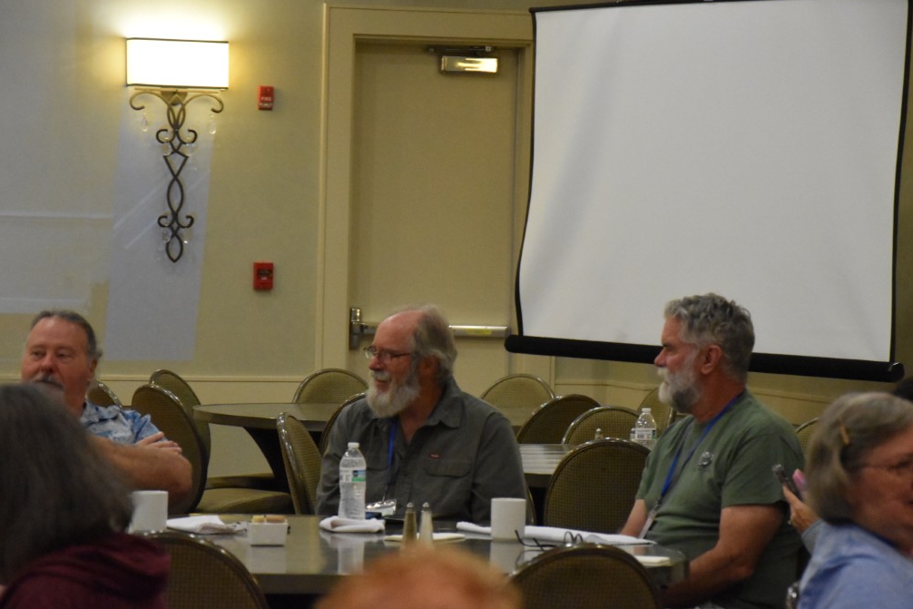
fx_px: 4007
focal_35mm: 158
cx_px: 437
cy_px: 295
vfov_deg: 8.7
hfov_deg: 13.0
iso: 6400
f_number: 5.6
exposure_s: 1/125
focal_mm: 92
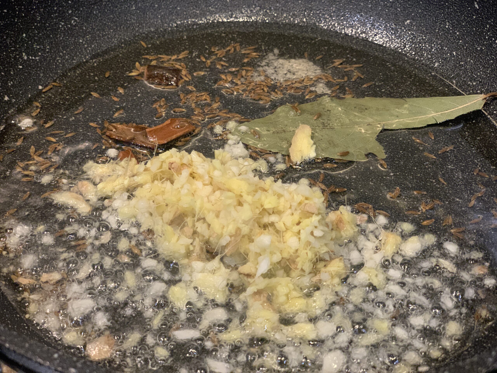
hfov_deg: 36.8
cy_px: 186
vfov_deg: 28.0
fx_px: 747
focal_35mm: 52
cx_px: 248
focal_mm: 6
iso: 250
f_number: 2.4
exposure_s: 1/50
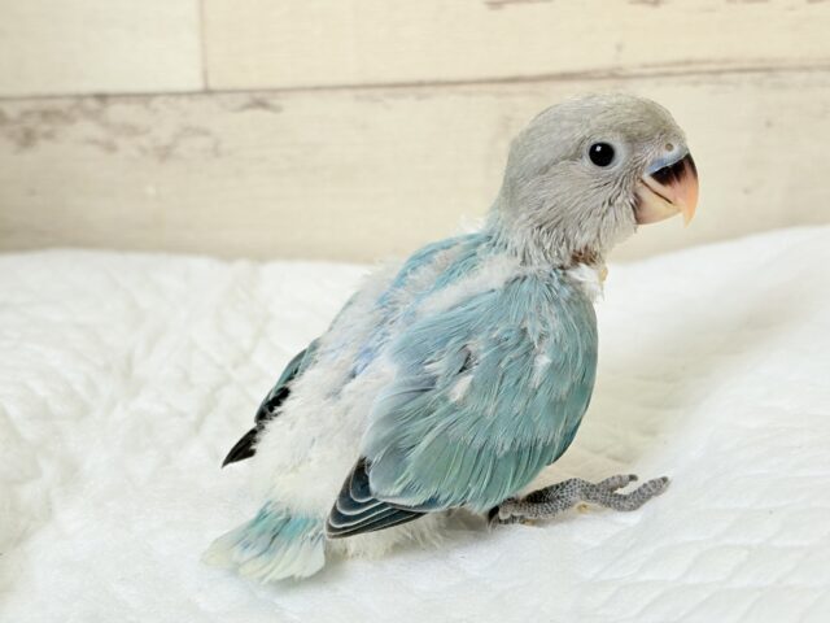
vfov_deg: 28.0
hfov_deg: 36.8
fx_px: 1247
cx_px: 415
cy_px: 312
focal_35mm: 52
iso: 40
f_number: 1.6
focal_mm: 5.96
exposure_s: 1/100
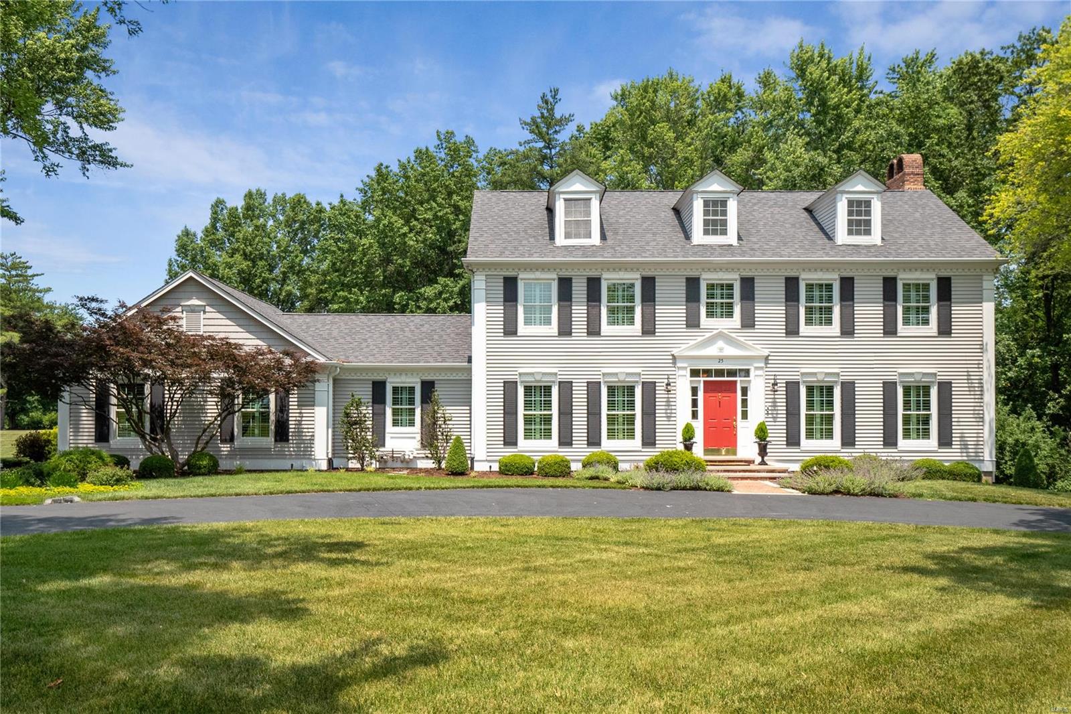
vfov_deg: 43.6
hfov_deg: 61.9
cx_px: 536
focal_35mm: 30
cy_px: 357
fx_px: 892
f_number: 8
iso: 400
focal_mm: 15
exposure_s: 1/640
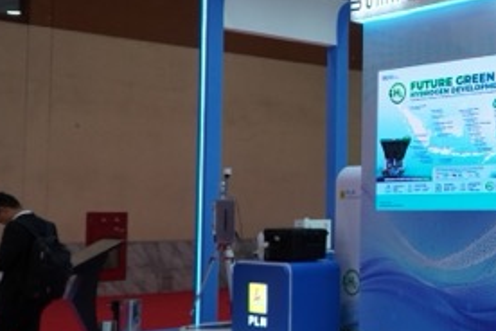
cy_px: 147
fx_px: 911
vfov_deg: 20.6
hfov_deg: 27.7
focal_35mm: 66
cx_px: 552
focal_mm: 19
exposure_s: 1/250
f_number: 4
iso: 1000
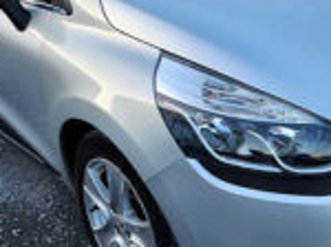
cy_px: 105
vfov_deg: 24.3
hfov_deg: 31.8
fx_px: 573
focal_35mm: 60
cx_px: 239
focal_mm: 5
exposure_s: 1/355
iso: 50
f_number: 1.8
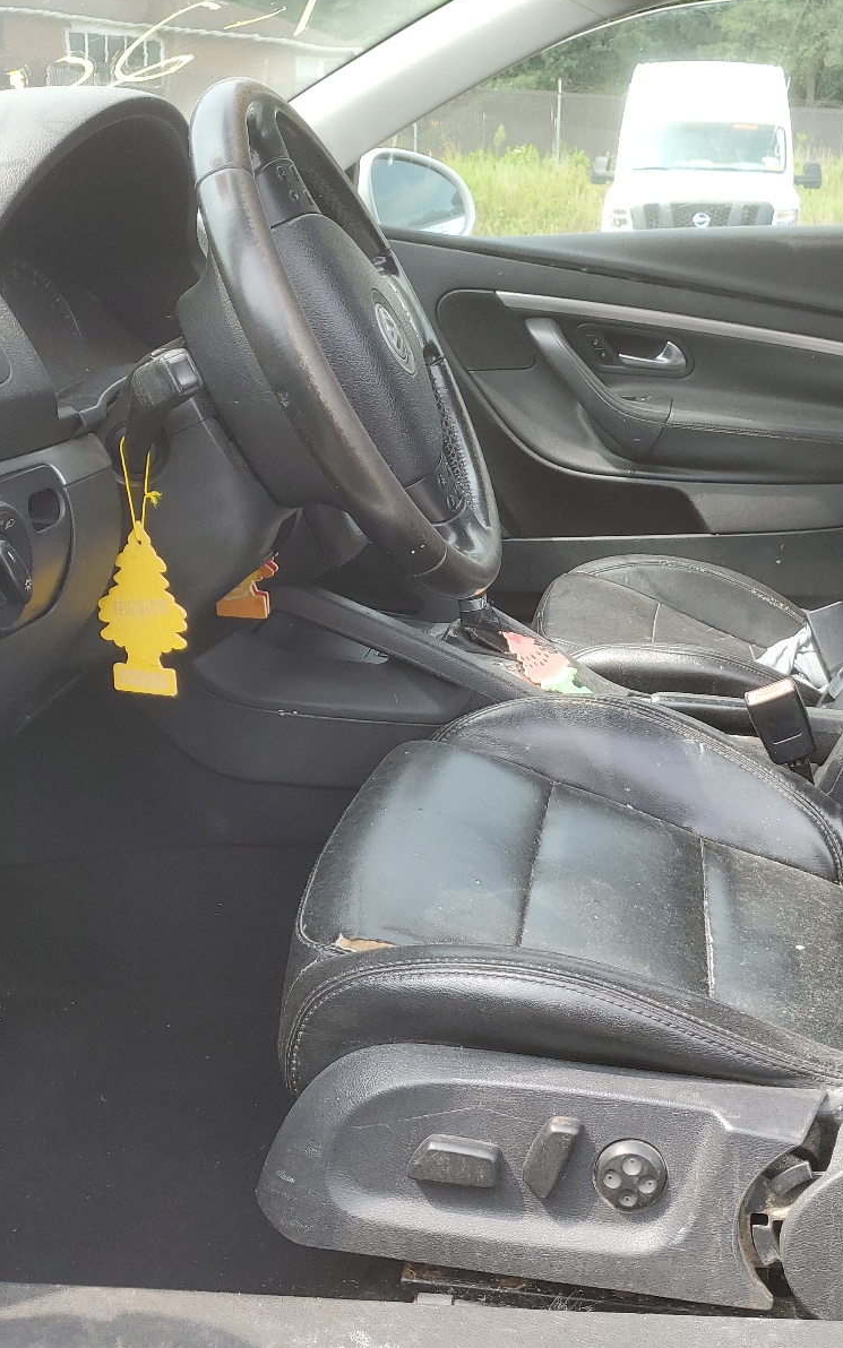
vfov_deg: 52.7
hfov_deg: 33.7
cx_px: 631
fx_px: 1360
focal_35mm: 37
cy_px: 673
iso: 50
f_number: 1.5
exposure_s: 1/357
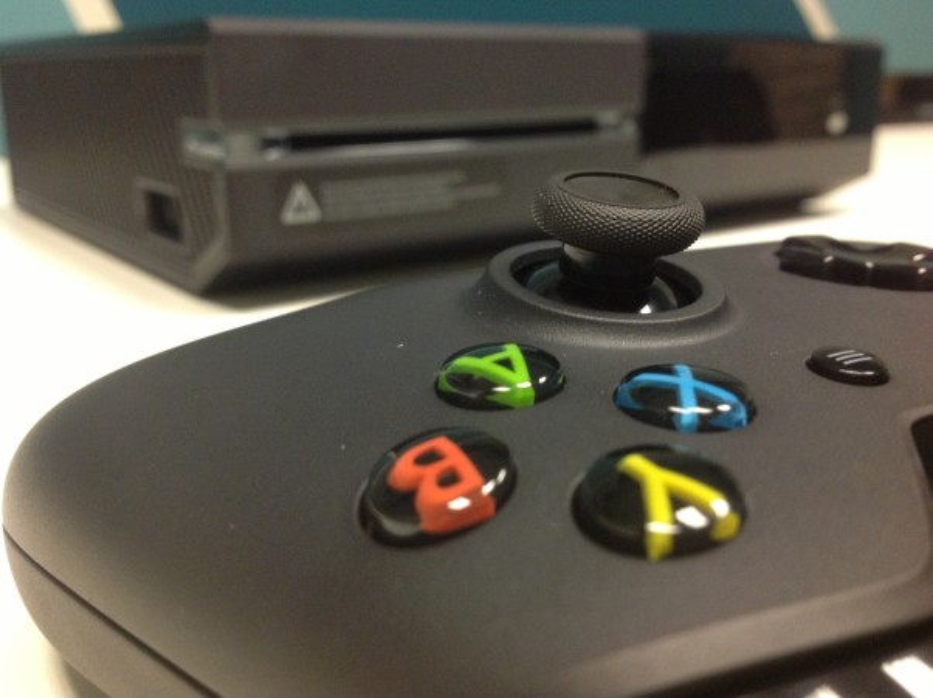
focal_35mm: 35
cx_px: 466
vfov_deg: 40.6
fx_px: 942
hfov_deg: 52.7
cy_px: 349
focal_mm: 4.28
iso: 250
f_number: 2.4
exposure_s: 1/15
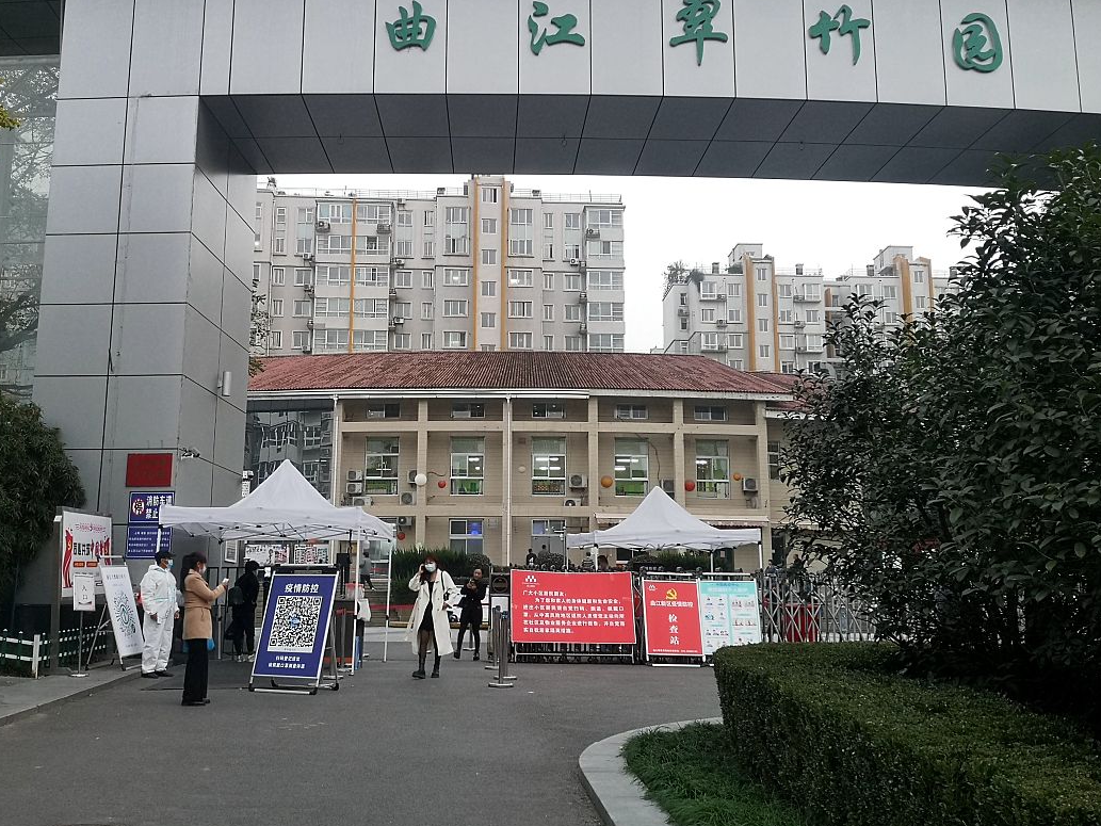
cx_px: 507
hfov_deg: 51.3
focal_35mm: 36
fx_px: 1145
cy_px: 400
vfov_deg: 39.7
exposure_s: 1/60
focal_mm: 5.58
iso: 125
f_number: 1.8
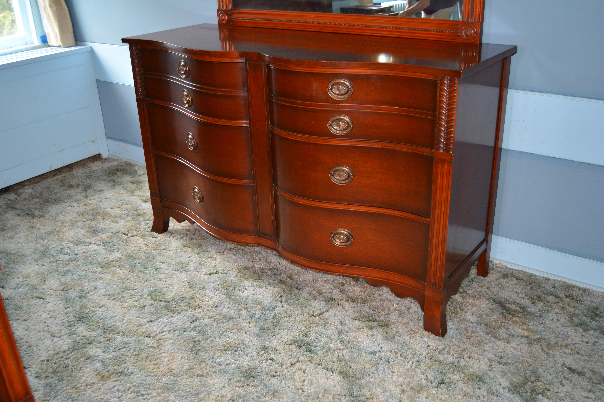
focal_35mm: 34
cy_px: 201
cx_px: 302
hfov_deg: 55.1
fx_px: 579
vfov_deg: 38.4
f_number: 3.8
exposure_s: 1/60
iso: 450
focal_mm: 23
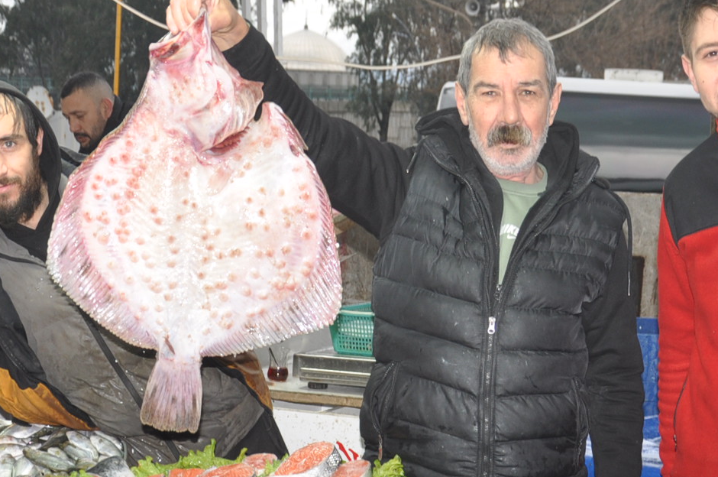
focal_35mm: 89
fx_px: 1773
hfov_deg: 22.9
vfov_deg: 15.3
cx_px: 420
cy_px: 274
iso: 250
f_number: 4
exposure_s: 1/200
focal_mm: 26
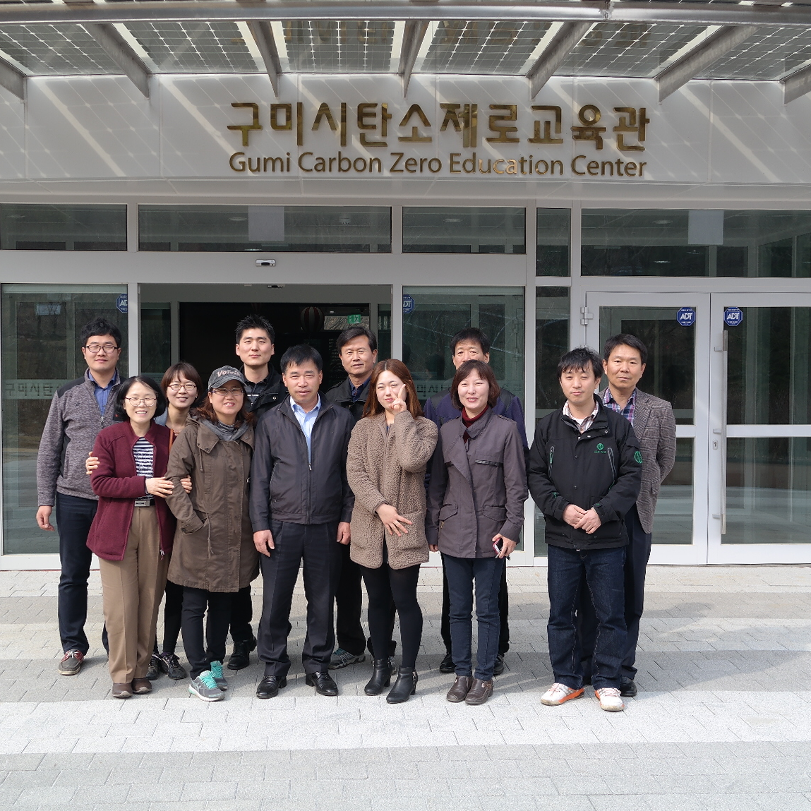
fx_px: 1219
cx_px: 385
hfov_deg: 36.8
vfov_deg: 36.8
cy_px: 405
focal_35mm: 46
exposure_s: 1/160
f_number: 5
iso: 100
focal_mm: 24
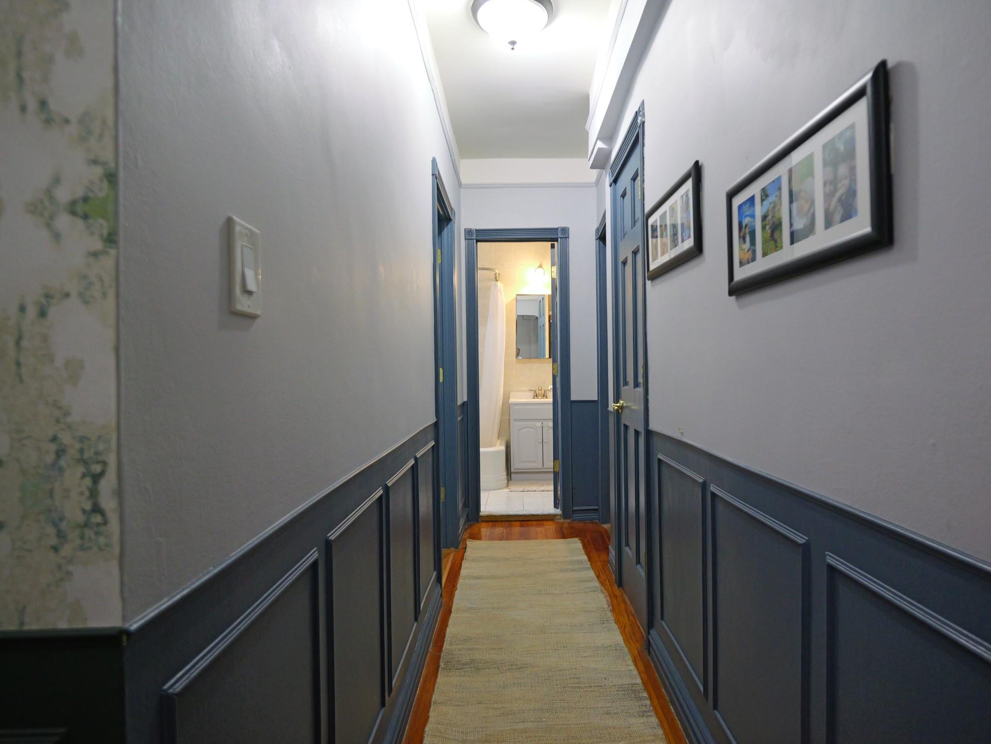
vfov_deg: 68.7
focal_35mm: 19
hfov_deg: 84.6
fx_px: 544
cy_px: 379
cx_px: 517
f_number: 2.2
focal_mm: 9
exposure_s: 1/160
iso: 1250
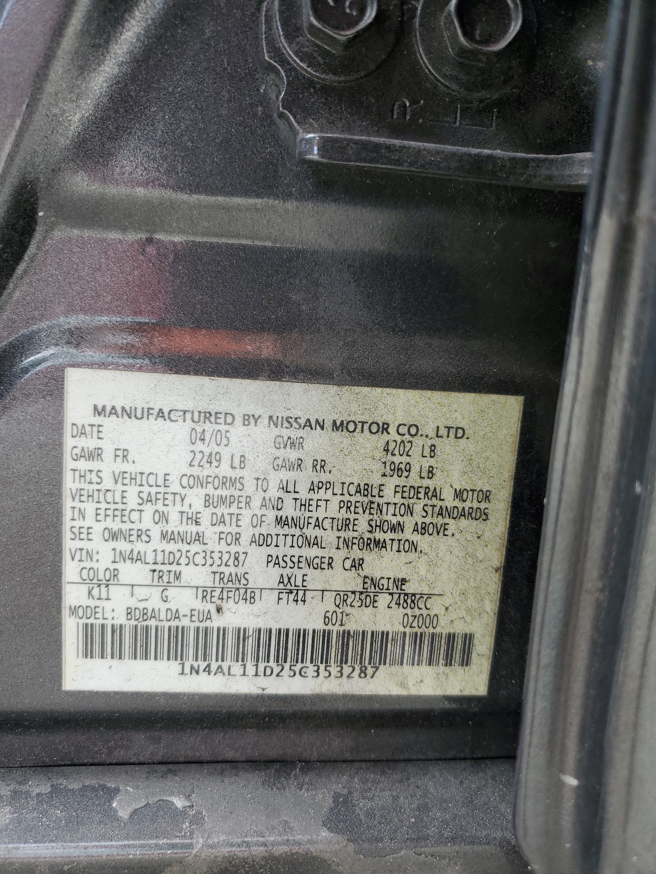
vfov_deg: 67.3
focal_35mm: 26
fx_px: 657
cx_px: 328
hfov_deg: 53.1
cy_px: 437
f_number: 1.5
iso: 50
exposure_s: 1/147
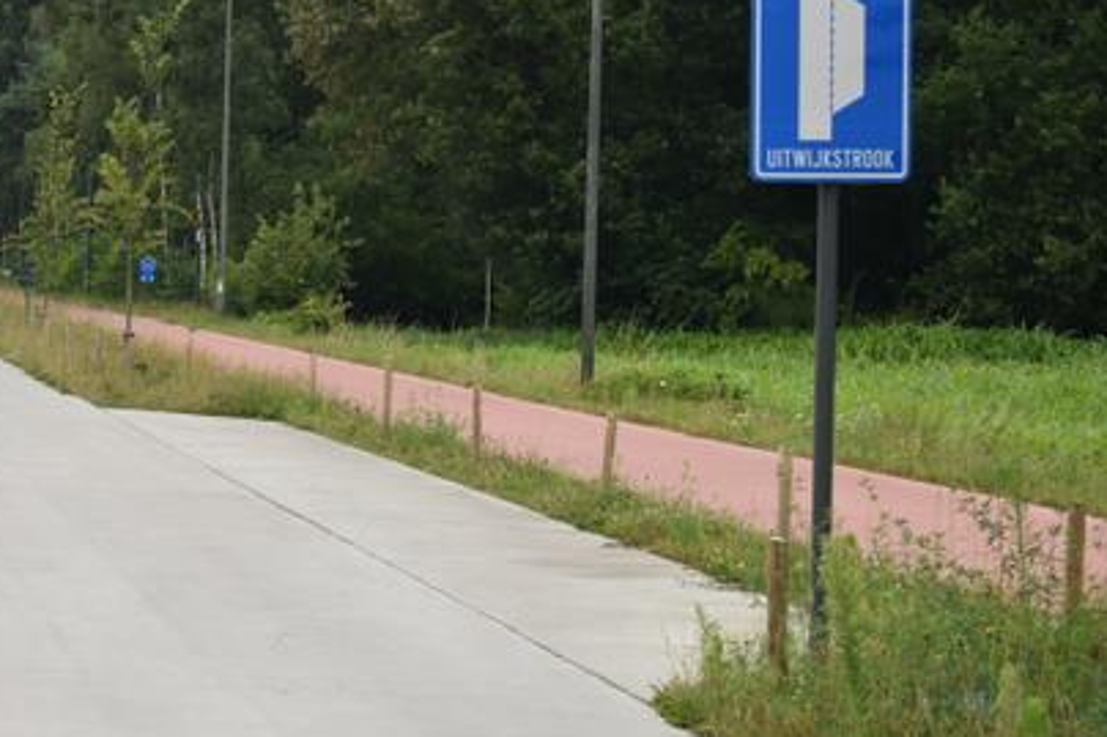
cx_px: 244
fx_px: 4020
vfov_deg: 10.5
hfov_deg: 15.6
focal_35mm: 131
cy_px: 384
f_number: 6.3
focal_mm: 55
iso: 200
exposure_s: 1/250
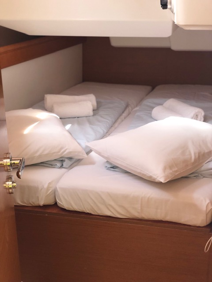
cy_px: 141
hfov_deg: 28.0
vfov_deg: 36.8
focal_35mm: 52
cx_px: 106
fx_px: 425
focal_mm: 6
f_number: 2.4
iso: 64
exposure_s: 1/60
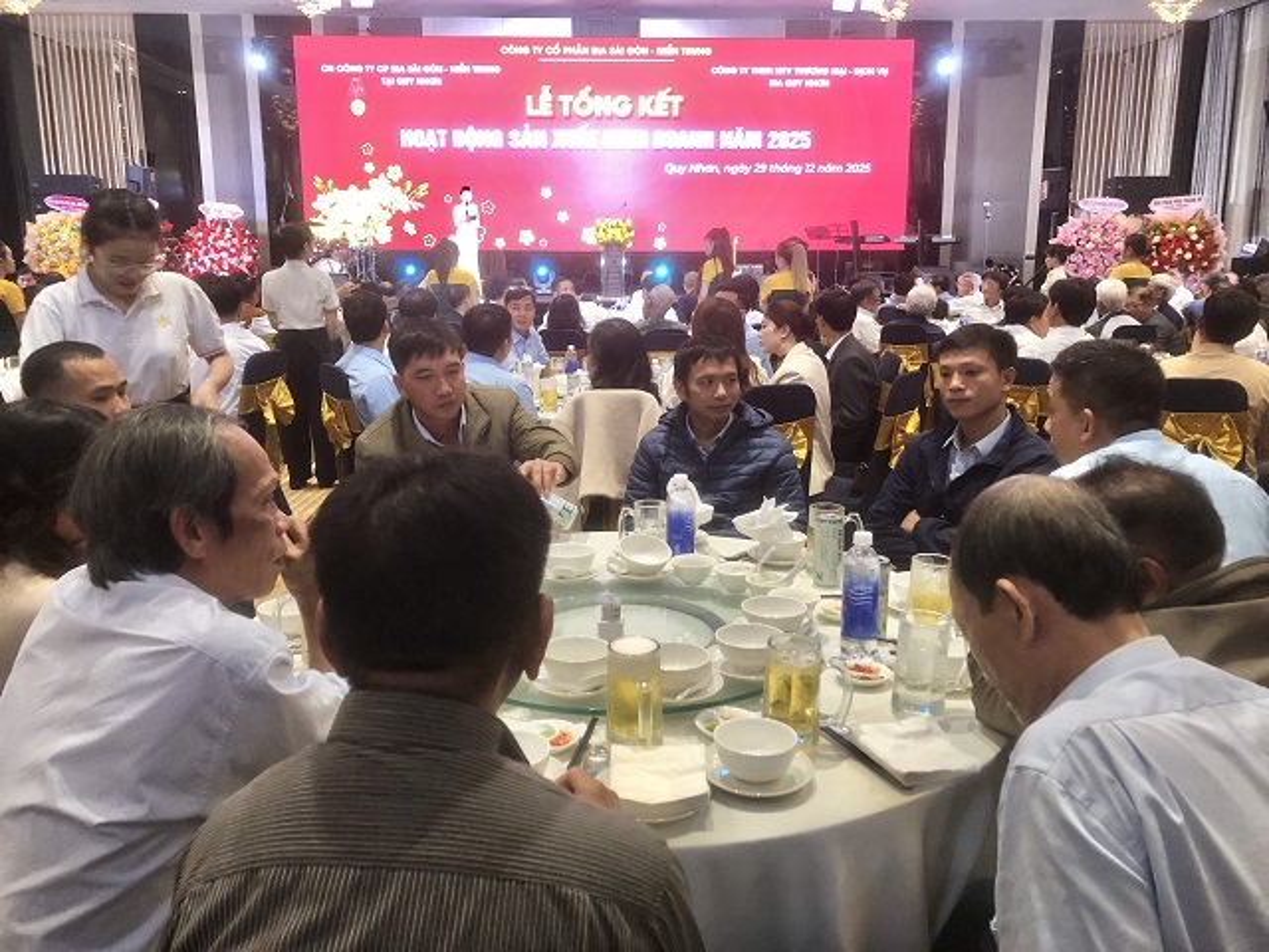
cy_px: 476
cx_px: 634
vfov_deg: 49.7
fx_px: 1026
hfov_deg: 63.4
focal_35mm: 28
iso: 64
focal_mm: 3.99
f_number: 1.8
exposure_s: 1/17
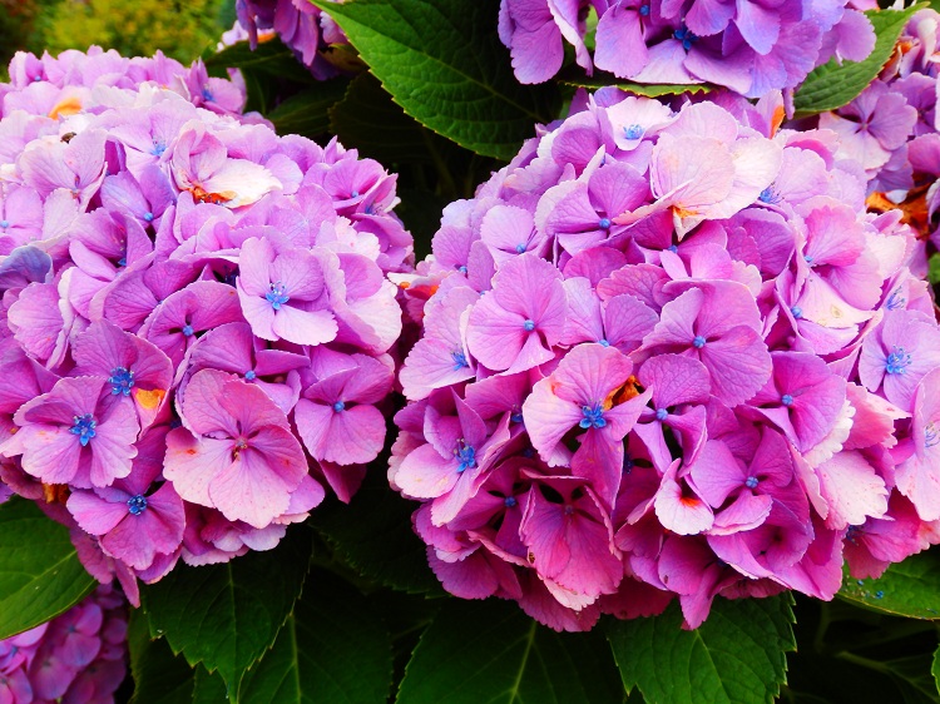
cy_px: 352
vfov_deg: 38.6
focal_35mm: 37
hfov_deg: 50.2
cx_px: 470
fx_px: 1004
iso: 80
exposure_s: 1/320
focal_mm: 6.6
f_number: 3.6
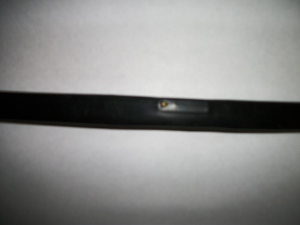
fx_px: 277
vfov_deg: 44.2
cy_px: 112
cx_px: 150
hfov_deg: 56.8
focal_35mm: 32
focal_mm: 5.7
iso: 80
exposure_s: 1/30
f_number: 2.9
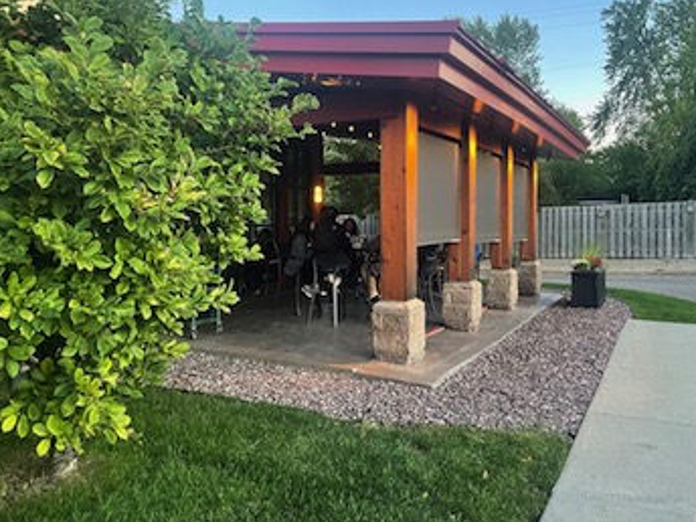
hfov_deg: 61.7
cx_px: 350
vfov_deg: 48.2
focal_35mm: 29
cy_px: 235
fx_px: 583
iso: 200
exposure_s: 1/60
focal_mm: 4.2
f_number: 1.6
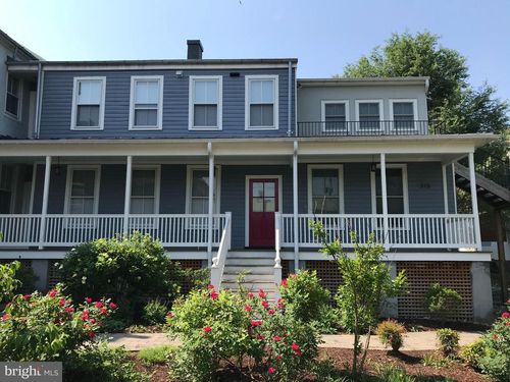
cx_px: 255
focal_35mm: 28
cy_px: 191
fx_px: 413
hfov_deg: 63.4
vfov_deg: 49.7
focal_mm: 3.99
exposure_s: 1/1330
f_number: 1.8
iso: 20
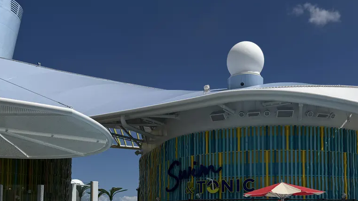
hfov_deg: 49.2
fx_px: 389
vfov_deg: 27.5
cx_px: 207
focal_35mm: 41
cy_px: 194
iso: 80
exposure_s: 1/9091
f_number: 1.78
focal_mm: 6.76
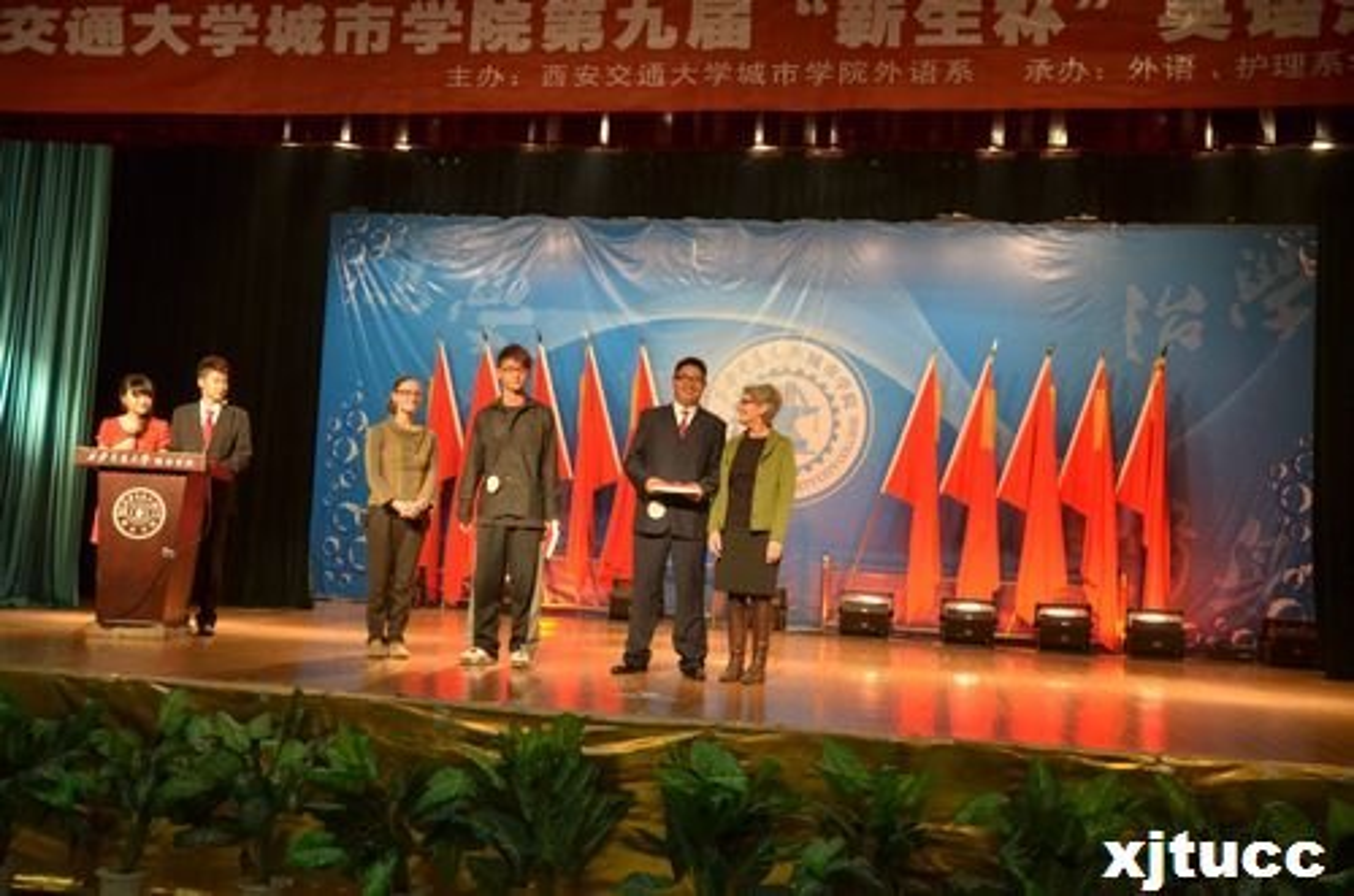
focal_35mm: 38
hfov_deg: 51.4
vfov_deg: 35.3
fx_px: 1407
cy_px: 448
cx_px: 677
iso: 1000
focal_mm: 25
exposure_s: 1/160
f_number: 5.6
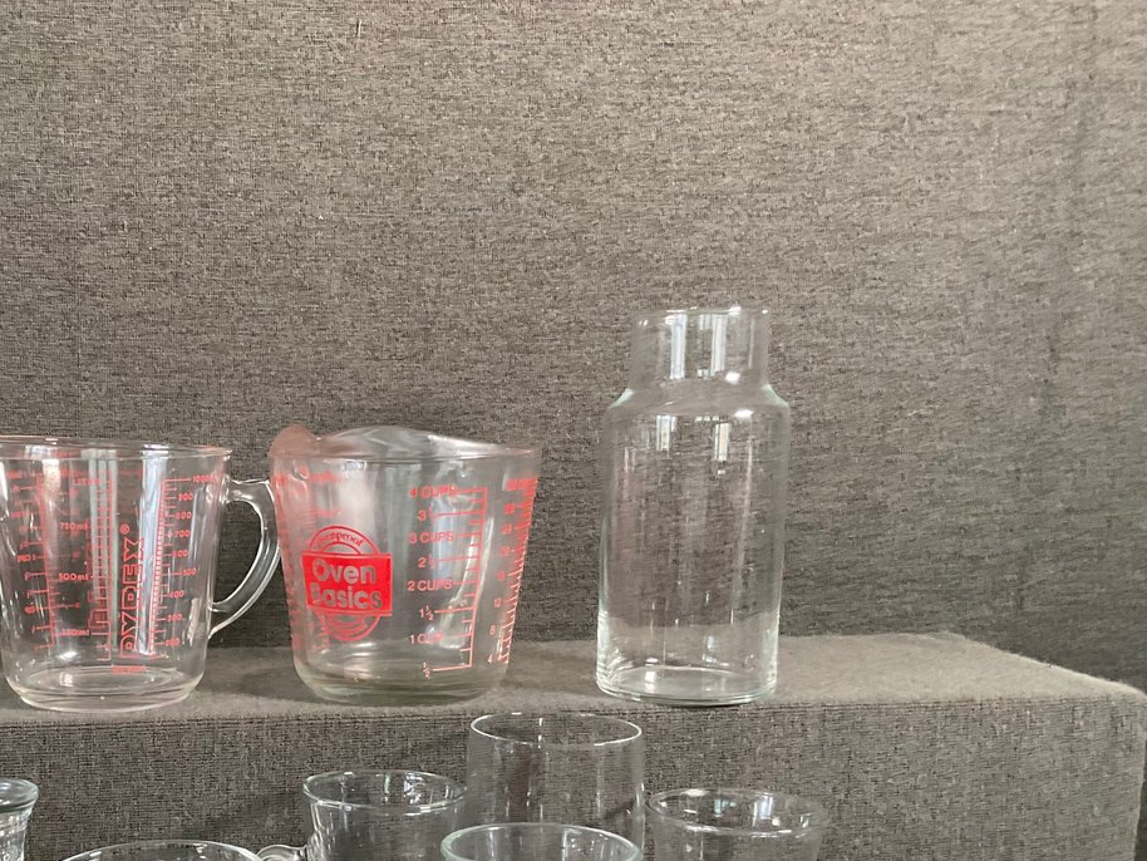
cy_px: 680
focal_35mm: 48
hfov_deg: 37.9
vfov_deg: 29.6
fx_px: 1591
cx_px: 199
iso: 160
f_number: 1.8
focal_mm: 3
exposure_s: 1/60
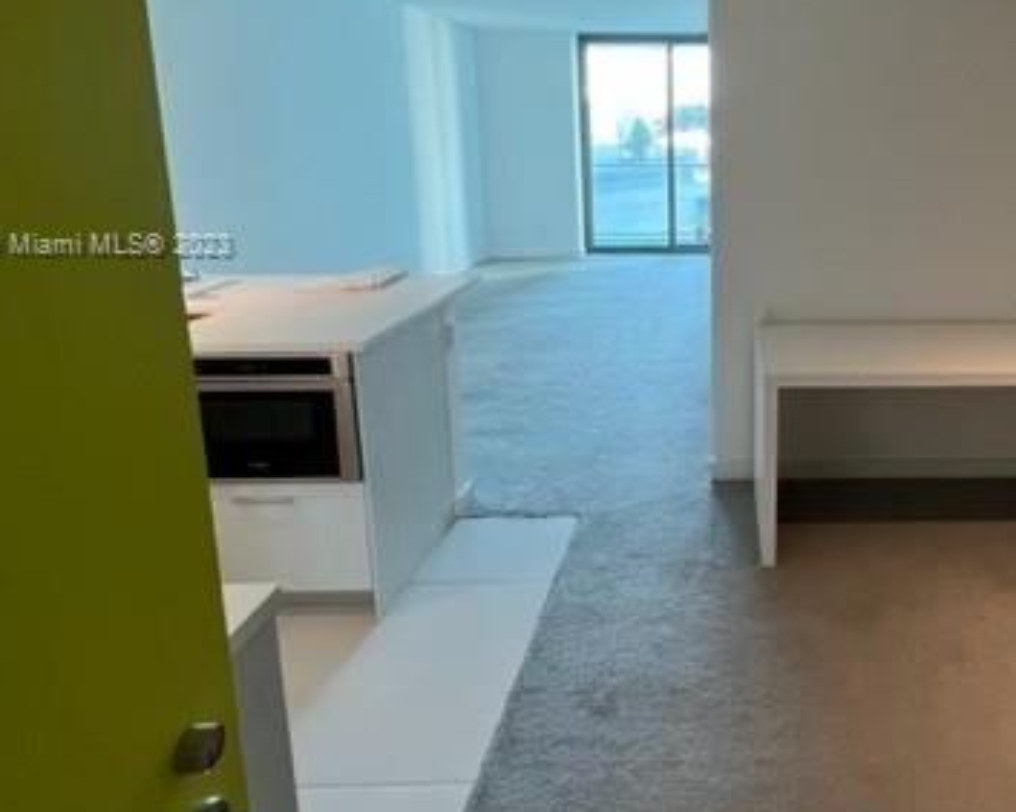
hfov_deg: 68.2
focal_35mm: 23
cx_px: 754
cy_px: 248
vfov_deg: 58.9
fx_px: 691
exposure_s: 1/120
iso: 160
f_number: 1.8
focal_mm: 1.57
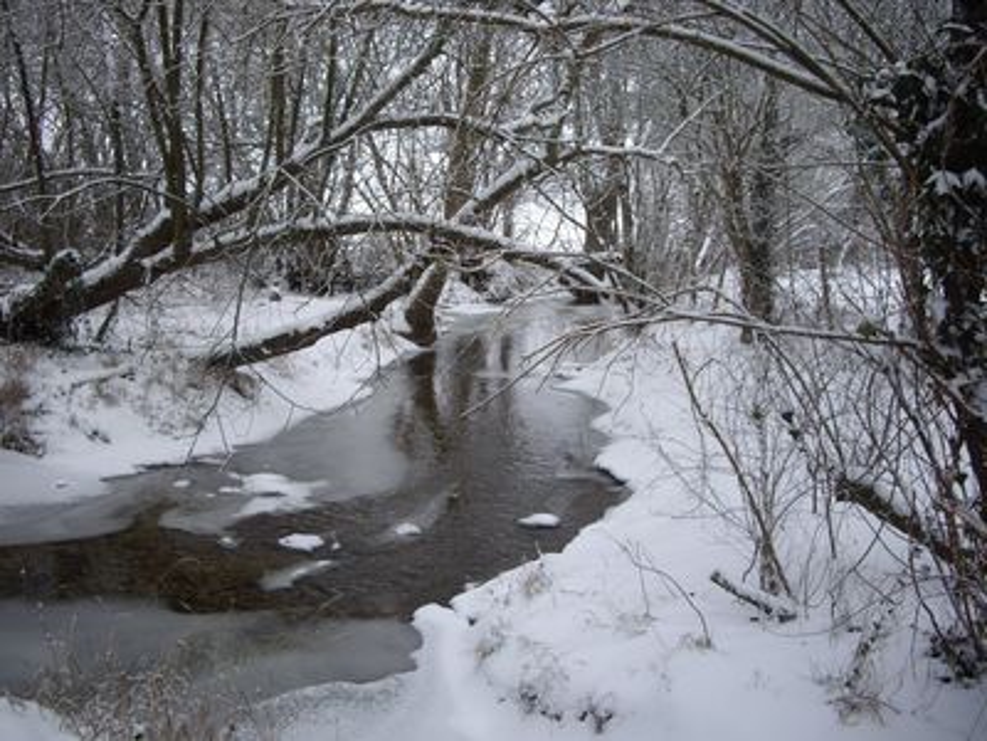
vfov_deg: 37.7
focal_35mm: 38
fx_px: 1083
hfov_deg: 49.0
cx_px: 494
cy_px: 370
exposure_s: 1/125
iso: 100
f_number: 2.8
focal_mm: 7.9
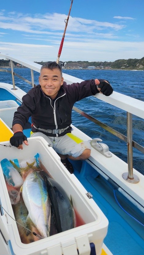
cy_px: 129
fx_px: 197
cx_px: 49
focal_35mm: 29
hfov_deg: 39.7
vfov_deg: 66.1
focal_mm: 5.4
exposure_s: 1/1614
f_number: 1.8
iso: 40
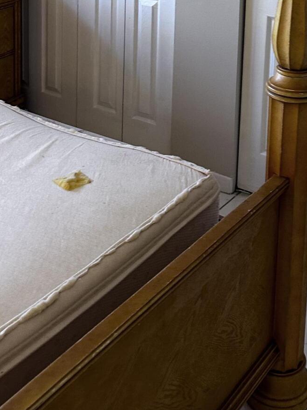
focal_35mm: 55
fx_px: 650
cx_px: 246
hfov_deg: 26.1
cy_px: -27
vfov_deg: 31.5
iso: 250
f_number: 1.78
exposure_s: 1/60
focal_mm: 6.86
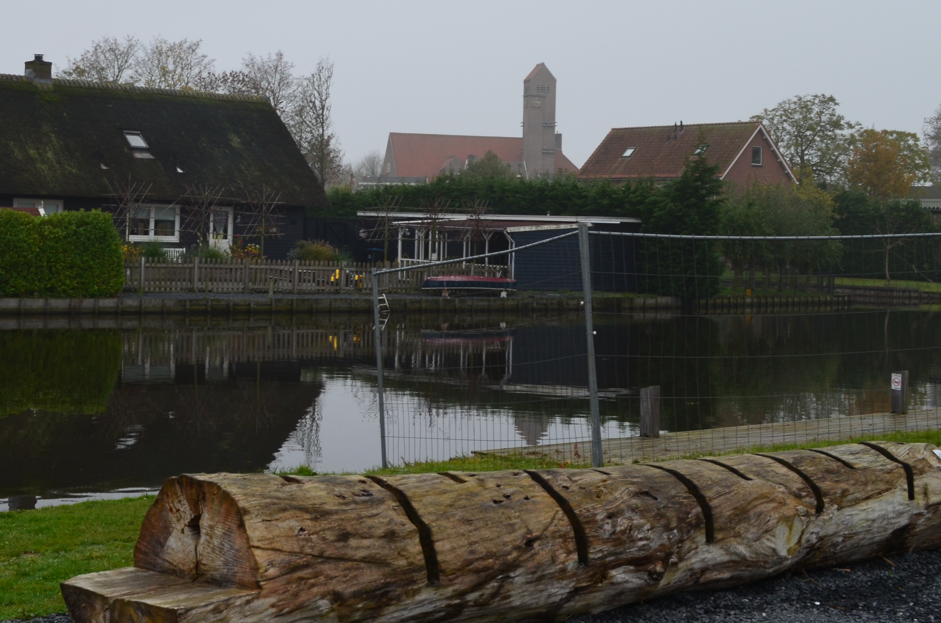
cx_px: 243
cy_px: 152
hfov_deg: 33.4
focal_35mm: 59
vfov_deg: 22.7
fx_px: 1539
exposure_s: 1/40
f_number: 9
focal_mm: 24
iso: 400
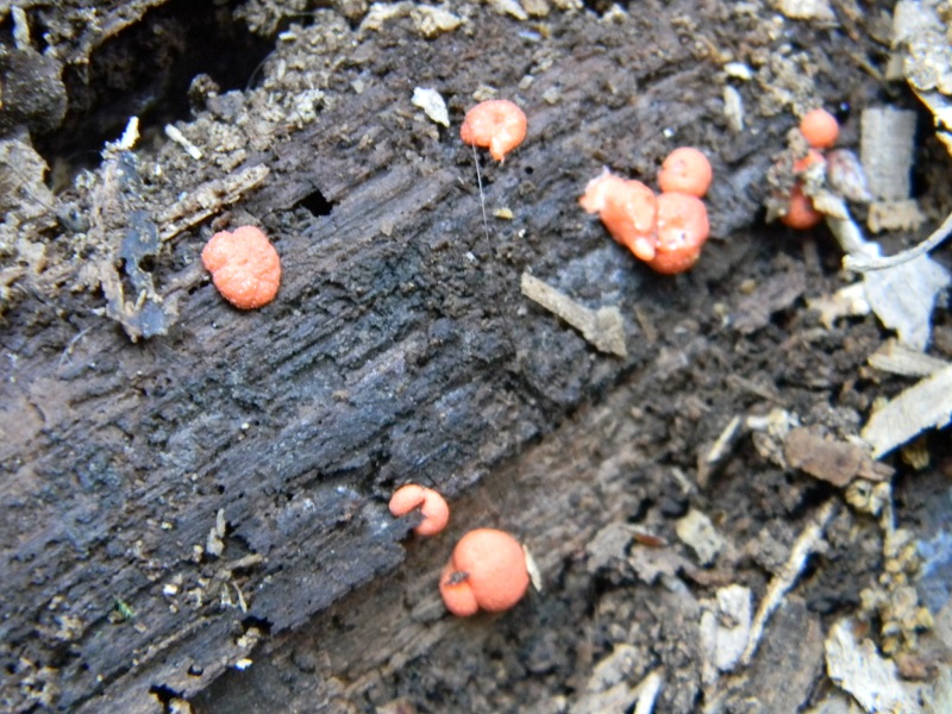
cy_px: 357
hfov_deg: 23.6
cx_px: 476
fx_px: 2283
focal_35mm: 83
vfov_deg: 17.8
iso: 400
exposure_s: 1/3.8
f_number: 4.5
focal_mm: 15.1
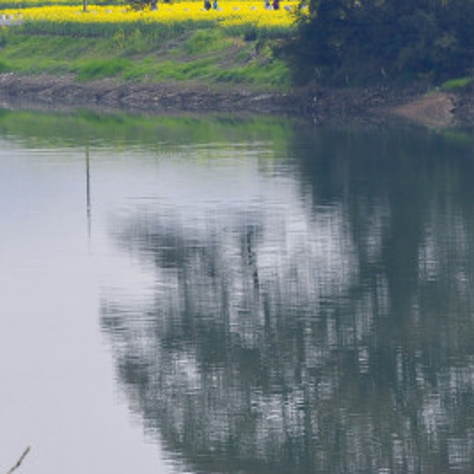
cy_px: 75
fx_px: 6423
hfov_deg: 4.2
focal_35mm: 415
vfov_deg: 4.2
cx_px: 169
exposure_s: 1/320
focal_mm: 85
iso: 200
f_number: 9
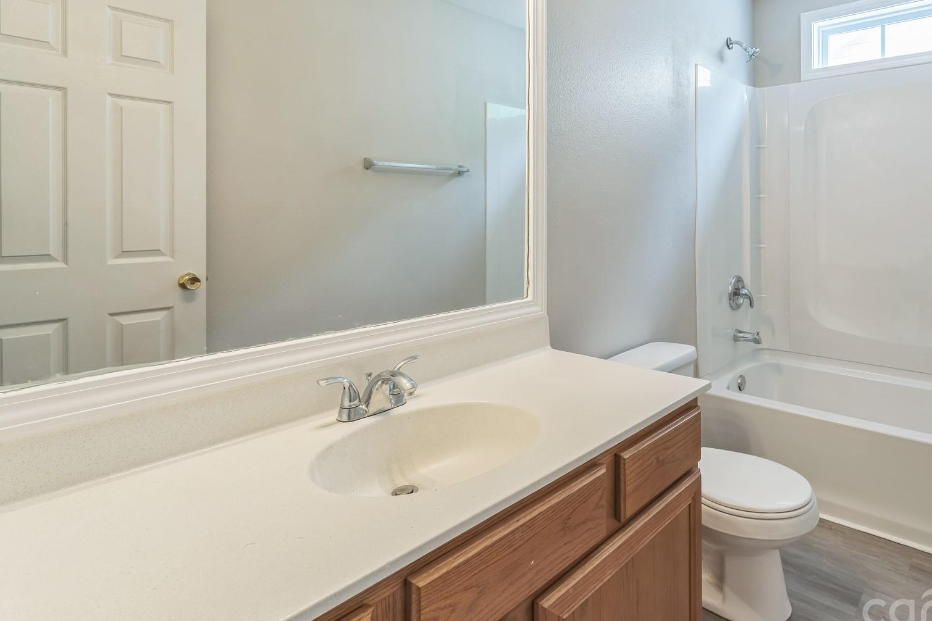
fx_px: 520
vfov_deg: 61.1
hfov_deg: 82.2
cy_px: 245
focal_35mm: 20
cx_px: 579
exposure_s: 1/8
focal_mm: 14.8
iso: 200
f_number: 10
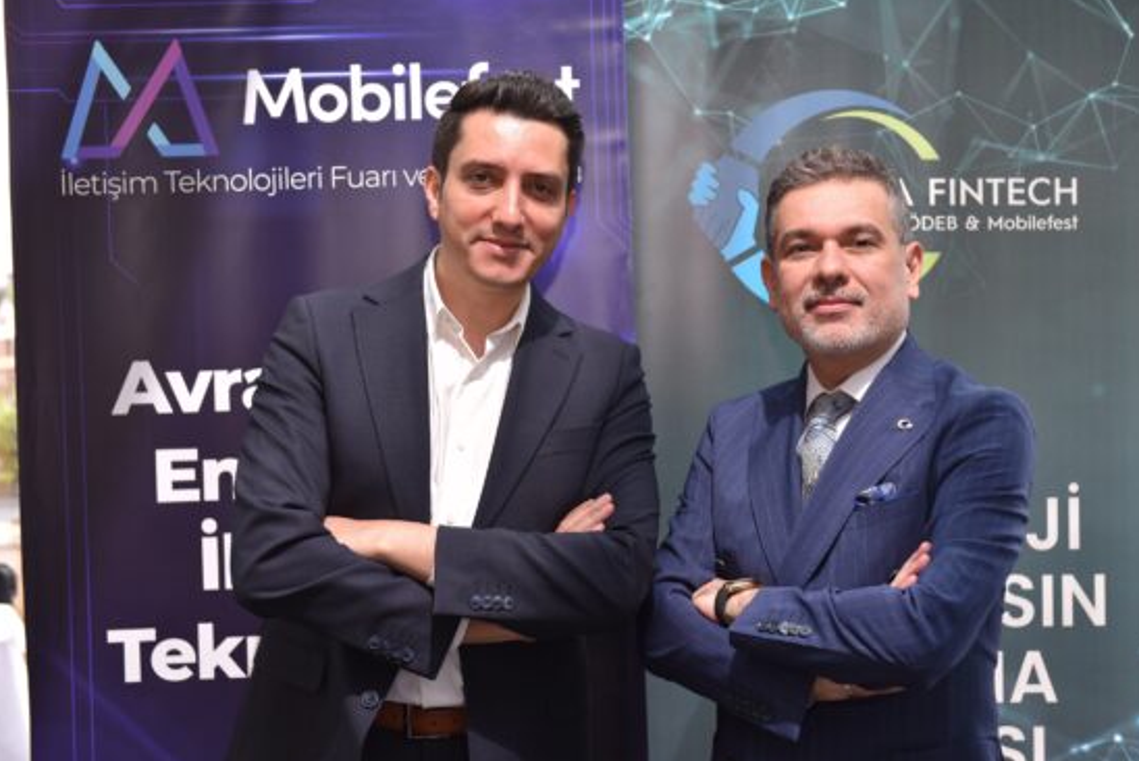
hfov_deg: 35.6
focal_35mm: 56
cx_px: 626
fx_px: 1773
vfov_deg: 24.2
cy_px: 376
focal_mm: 50
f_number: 4
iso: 200
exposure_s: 1/250
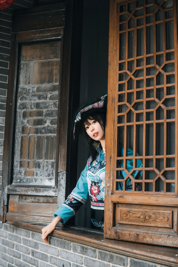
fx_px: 334
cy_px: 134
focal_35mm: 45
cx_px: 89
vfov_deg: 43.6
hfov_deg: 29.9
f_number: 1.4
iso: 100
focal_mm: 30
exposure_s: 1/800
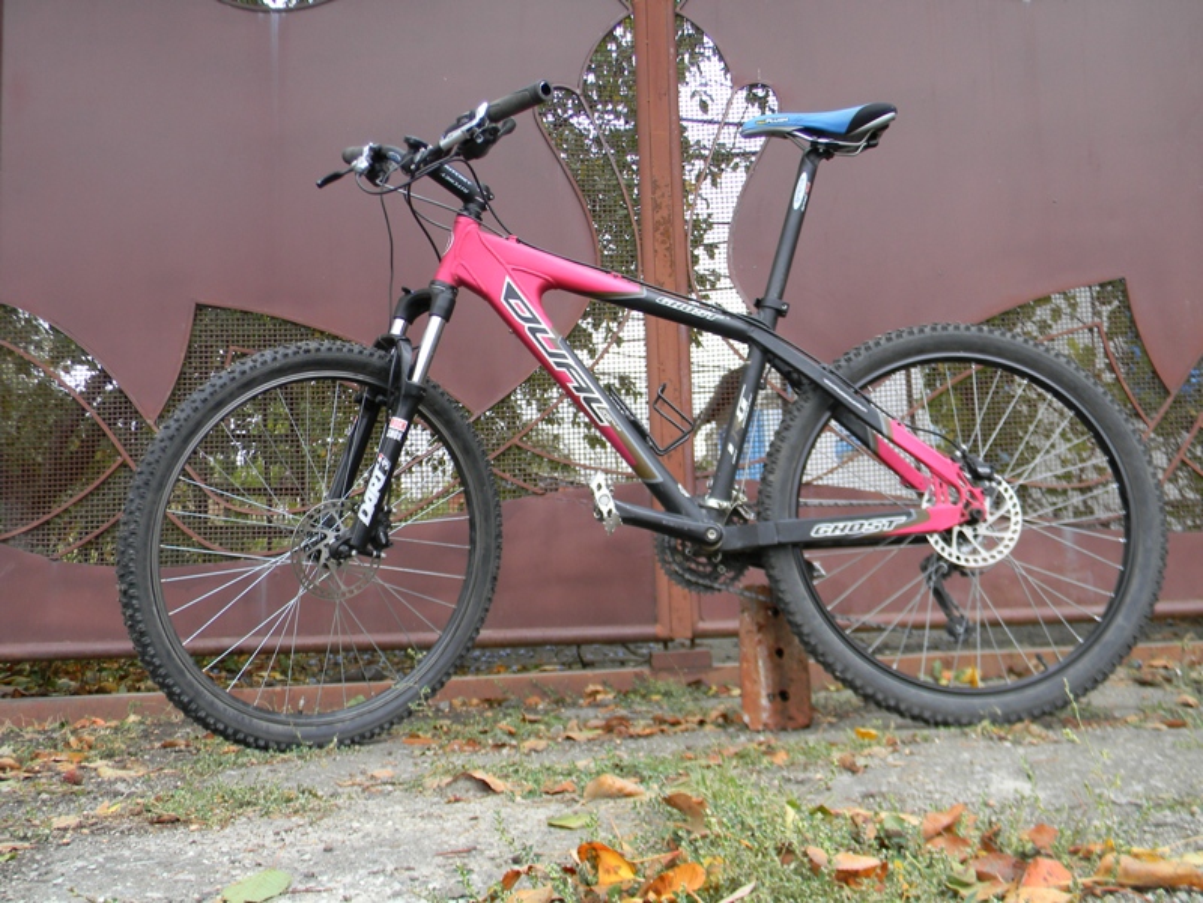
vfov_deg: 39.7
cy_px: 452
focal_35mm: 36
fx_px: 1251
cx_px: 602
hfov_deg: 51.4
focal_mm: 6.4
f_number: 3.7
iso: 80
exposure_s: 1/45.5
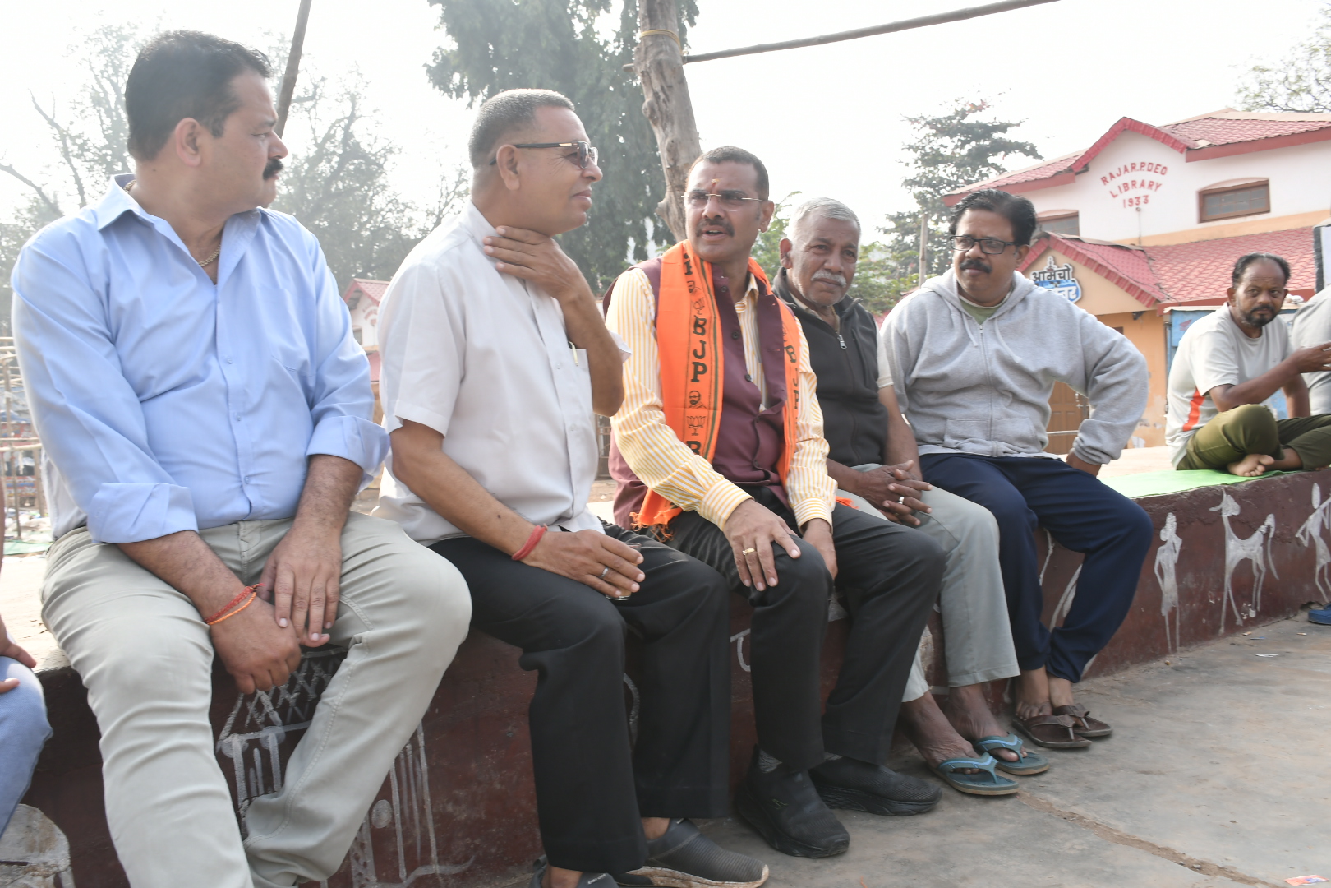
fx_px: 1109
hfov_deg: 61.9
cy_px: 444
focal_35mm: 30
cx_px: 666
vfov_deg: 43.6
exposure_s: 1/125
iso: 100
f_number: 5.6
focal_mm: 20
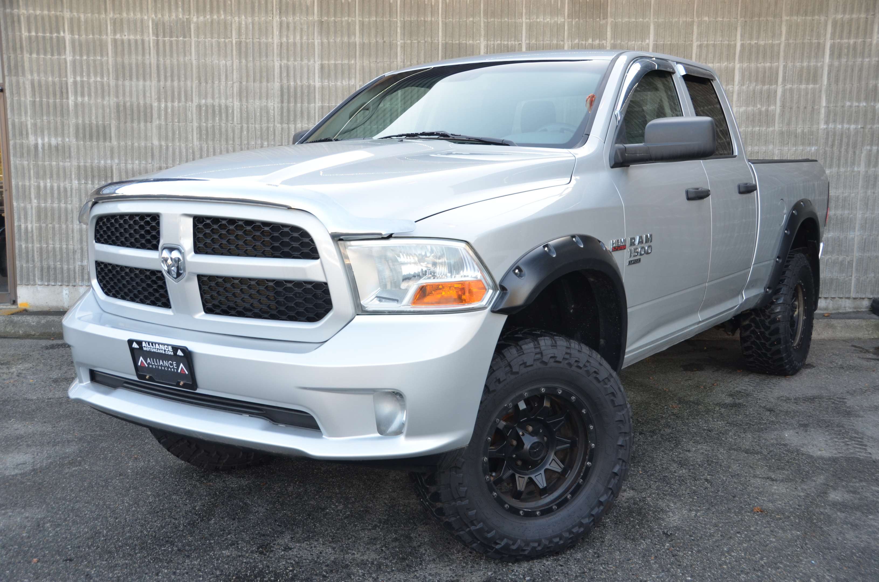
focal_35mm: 36
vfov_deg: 36.7
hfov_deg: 53.2
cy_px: 291
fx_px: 877
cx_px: 440
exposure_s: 1/125
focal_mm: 24
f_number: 5.6
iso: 360
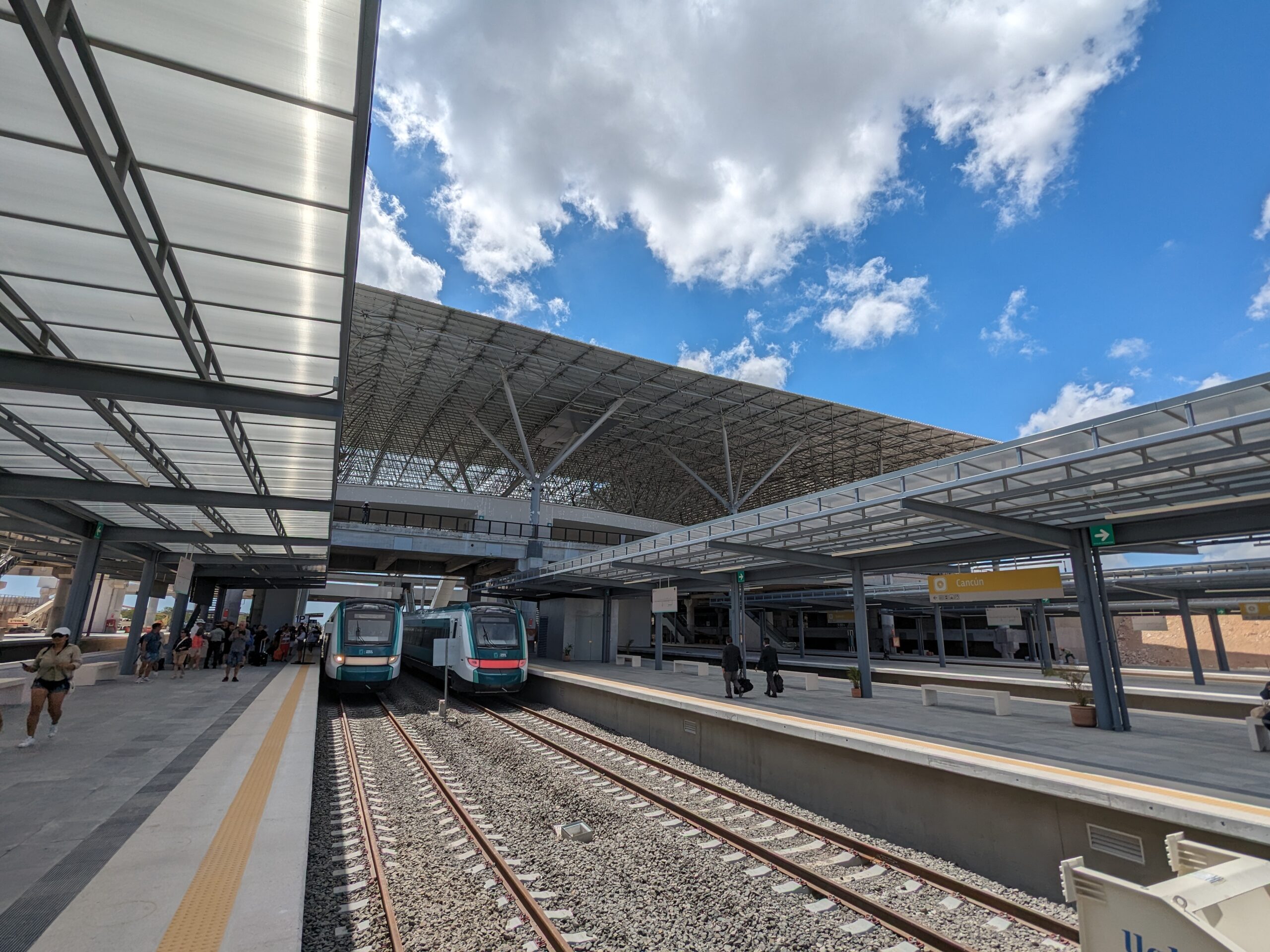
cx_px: 635
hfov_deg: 94.5
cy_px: 476
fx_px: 587
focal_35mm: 16
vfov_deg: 78.1
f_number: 2.2
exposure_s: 1/4049
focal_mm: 2.35
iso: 48
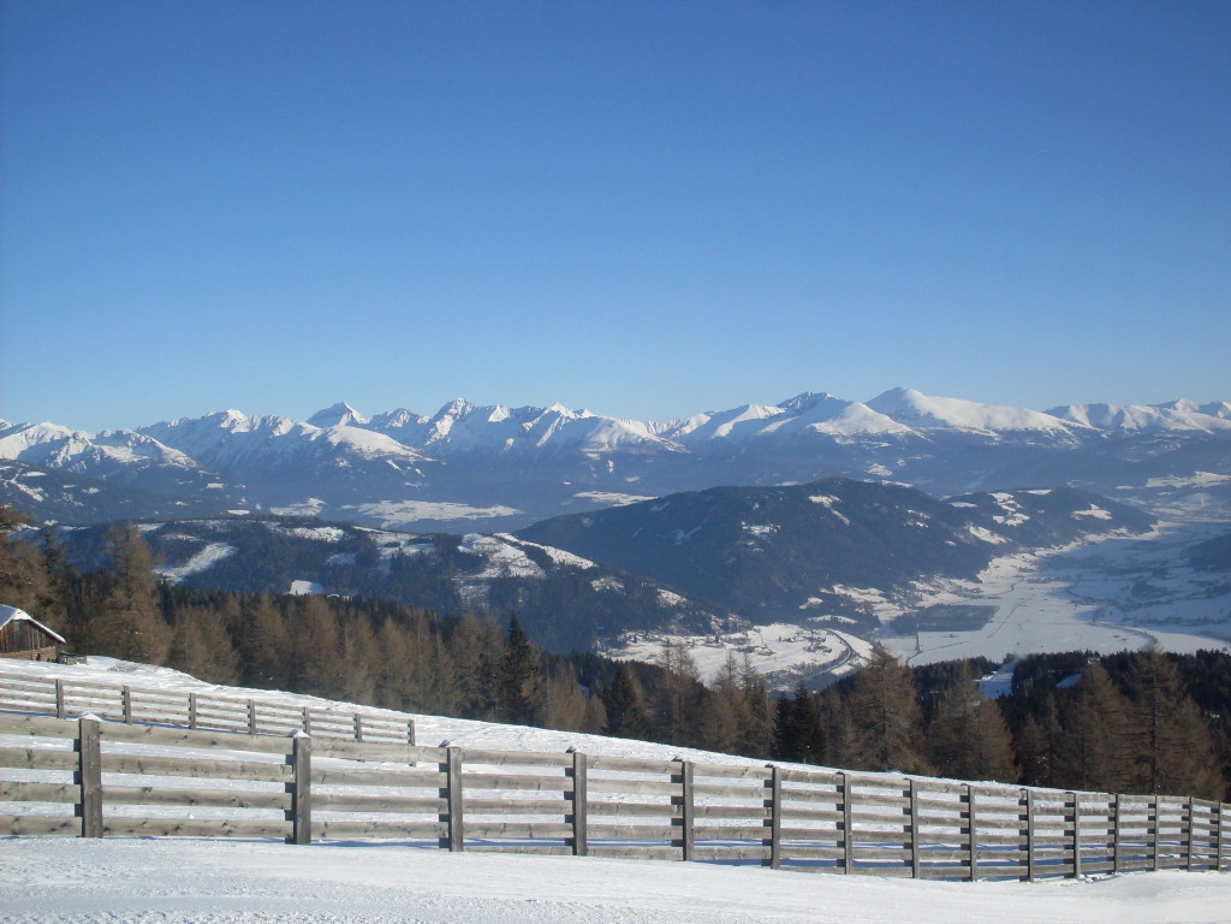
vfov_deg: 37.7
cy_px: 462
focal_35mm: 38
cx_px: 616
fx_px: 1351
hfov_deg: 49.0
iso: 80
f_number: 8.4
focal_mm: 6.3
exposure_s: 1/350
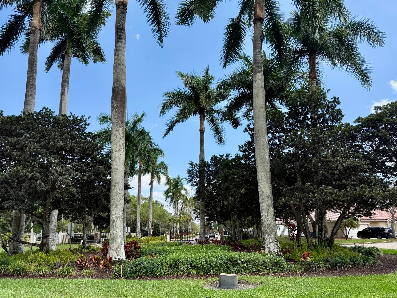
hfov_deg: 61.7
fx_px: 333
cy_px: 157
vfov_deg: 48.2
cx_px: 199
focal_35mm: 29
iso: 80
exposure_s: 1/2907
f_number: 1.78
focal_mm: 6.76
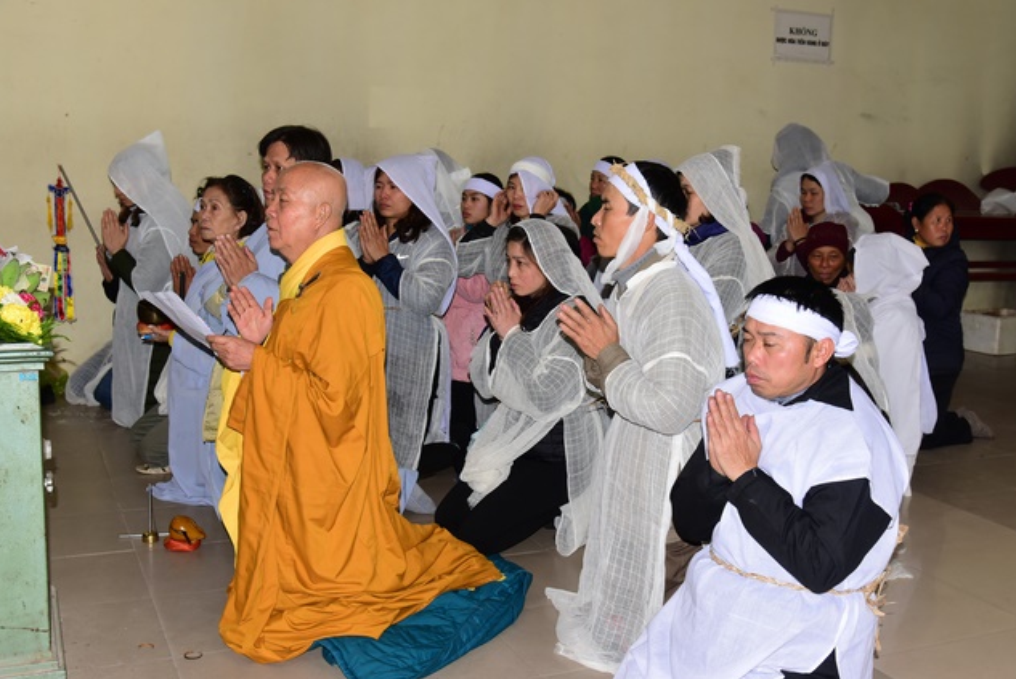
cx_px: 509
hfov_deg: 49.5
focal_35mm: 39
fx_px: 1101
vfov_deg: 34.3
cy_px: 347
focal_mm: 38
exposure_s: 1/60
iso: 800
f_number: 5.6
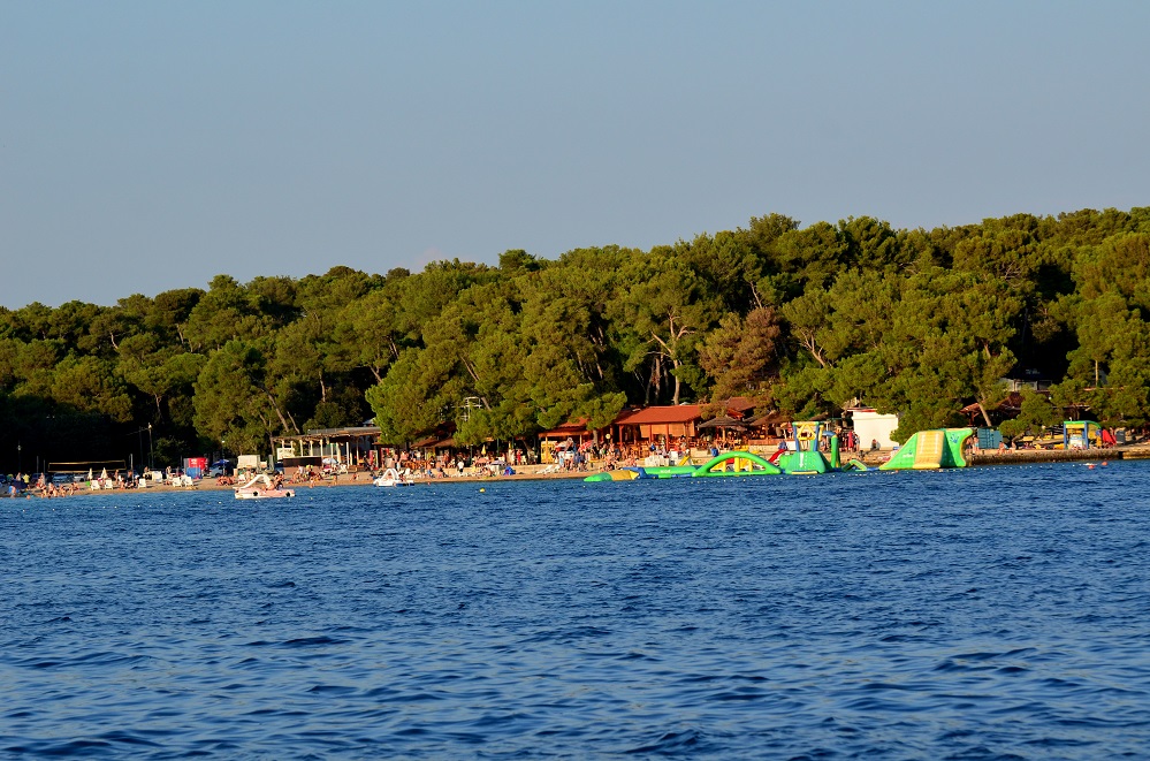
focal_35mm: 153
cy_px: 380
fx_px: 4876
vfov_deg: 8.9
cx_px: 575
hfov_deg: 13.5
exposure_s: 1/1250
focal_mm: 102
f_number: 6.3
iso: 400
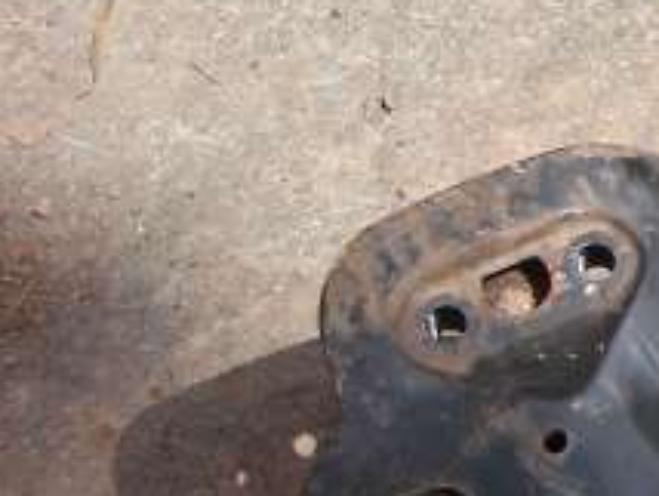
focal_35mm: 142
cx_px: 1081
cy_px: 391
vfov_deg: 10.4
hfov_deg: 12.9
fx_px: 2706
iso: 64
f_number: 6.6
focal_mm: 6.3
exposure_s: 1/100
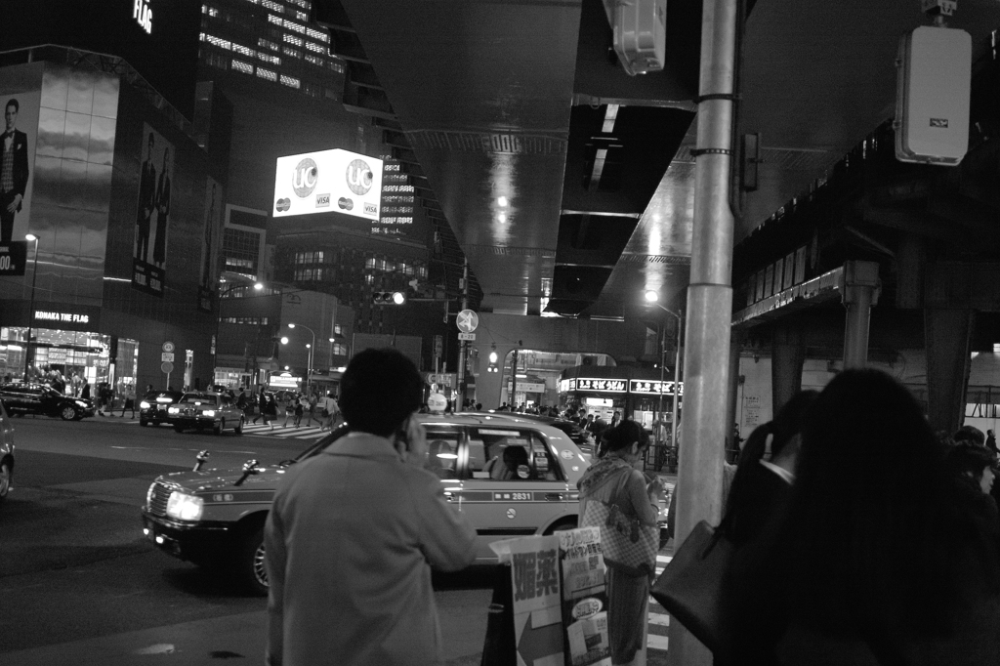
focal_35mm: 41
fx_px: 1138
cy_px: 333
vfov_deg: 32.6
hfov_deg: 47.4
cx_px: 500
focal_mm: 24.2
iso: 800
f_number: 2.8
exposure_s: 1/80
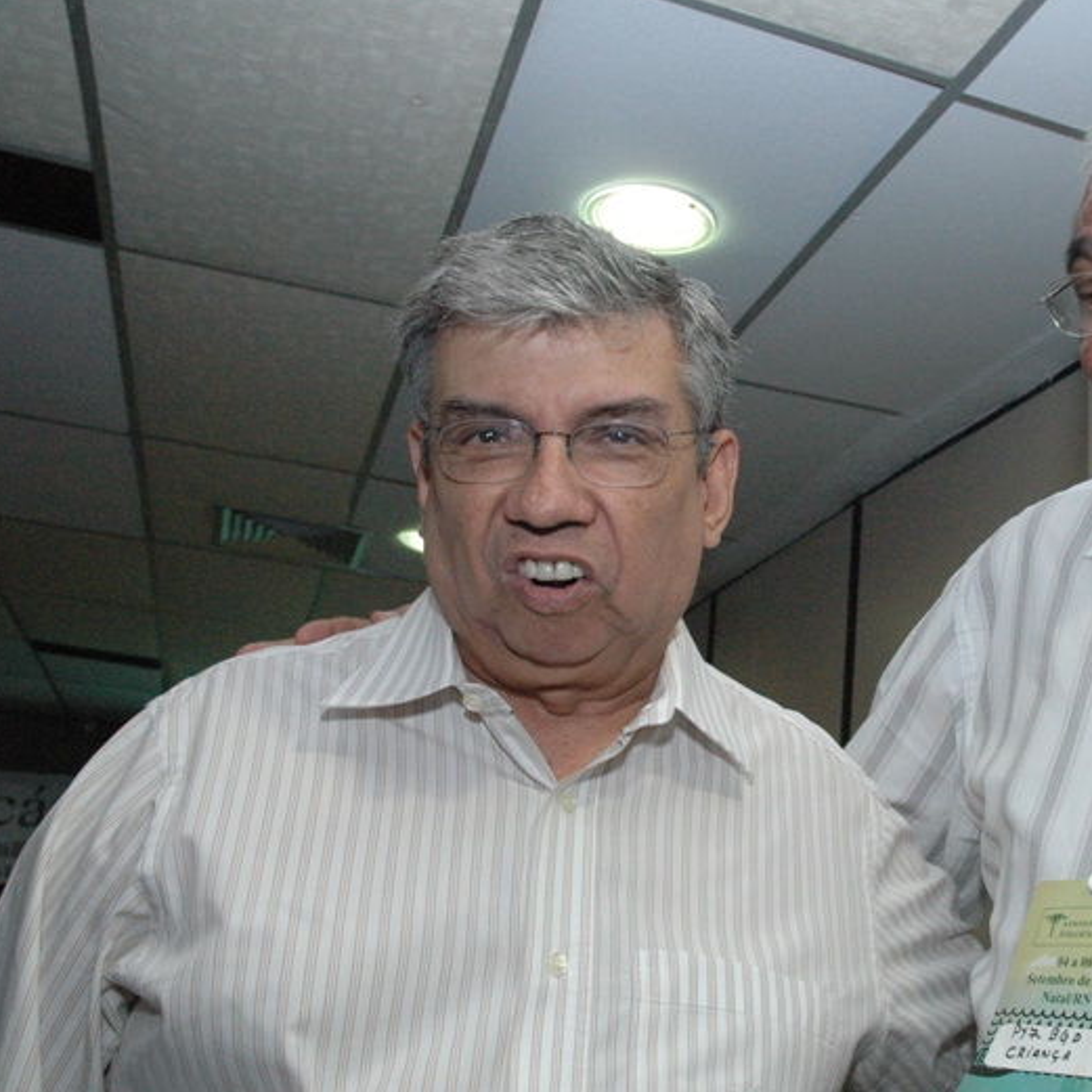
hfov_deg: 38.1
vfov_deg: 39.2
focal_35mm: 43
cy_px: 549
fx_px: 1535
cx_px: 826
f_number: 7.1
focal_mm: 22
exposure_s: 1/60
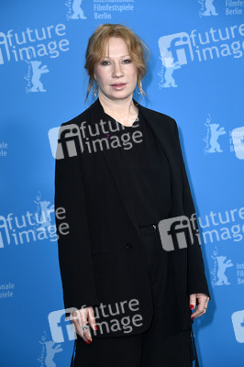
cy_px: 184
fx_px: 1018
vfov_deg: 20.4
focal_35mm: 100
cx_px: 122
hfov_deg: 13.7
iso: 1250
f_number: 5.6
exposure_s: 1/250
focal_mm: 100
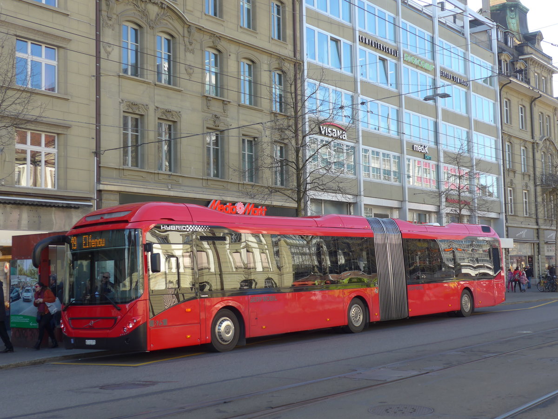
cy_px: 210
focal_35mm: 49
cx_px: 279
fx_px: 790
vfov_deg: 29.7
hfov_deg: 38.9
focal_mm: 10.1
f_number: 3.2
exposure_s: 1/200
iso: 80
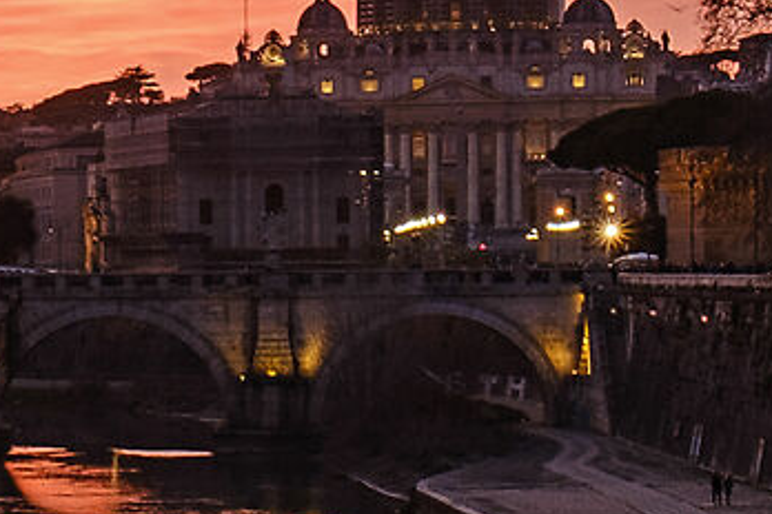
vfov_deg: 6.2
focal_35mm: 221
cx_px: -617
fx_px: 4739
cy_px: 383
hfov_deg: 8.9
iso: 160
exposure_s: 1/6
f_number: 9
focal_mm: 21.4
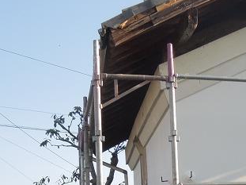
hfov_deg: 22.2
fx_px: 590
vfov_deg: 17.1
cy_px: 209
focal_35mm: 83
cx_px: 275
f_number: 3.5
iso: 100
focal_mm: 5
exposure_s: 1/400
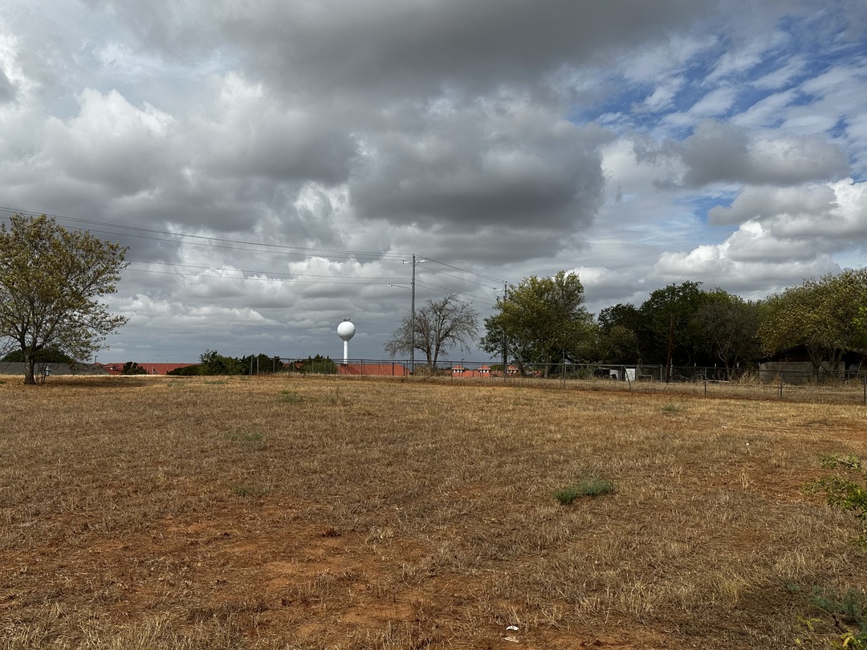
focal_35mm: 32
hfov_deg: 56.1
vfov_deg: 44.0
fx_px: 801
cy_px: 373
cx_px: 322
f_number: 1.78
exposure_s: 1/8929
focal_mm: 6.86
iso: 80
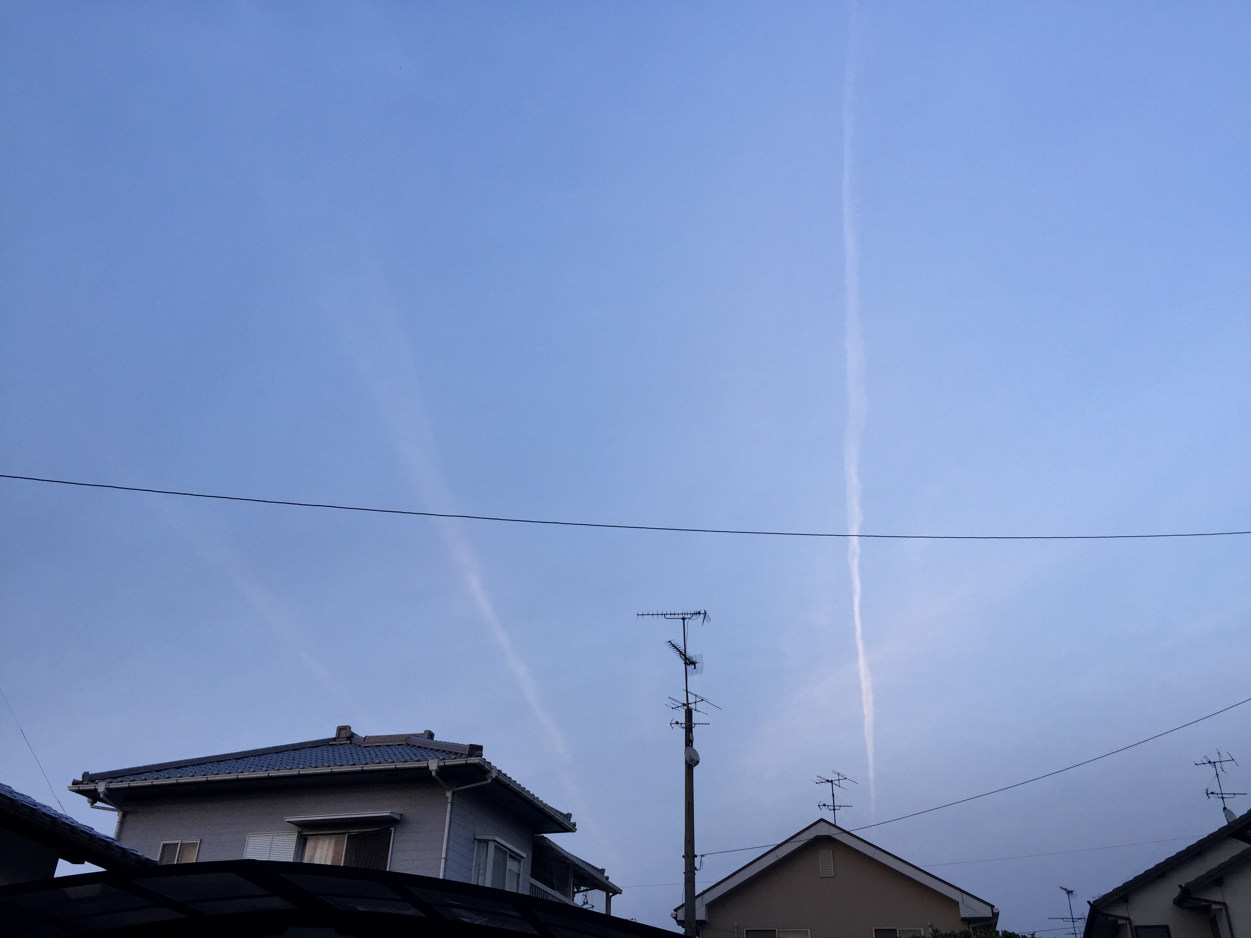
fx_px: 1048
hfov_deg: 61.7
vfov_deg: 48.2
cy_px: 469
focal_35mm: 29
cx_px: 626
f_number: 2.2
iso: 50
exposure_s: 1/120
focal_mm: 4.15
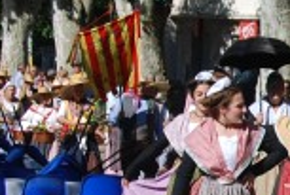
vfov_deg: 5.1
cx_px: 369
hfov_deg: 7.5
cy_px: 186
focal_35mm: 272
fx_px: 2197
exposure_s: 1/320
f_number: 9
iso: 100
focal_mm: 31
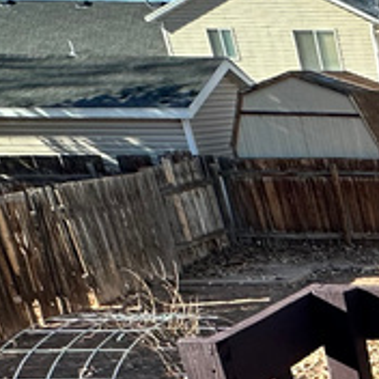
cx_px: 743
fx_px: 892
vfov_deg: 19.1
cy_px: 657
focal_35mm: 72
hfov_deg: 17.6
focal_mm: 2.22
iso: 40
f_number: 2.2
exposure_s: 1/882
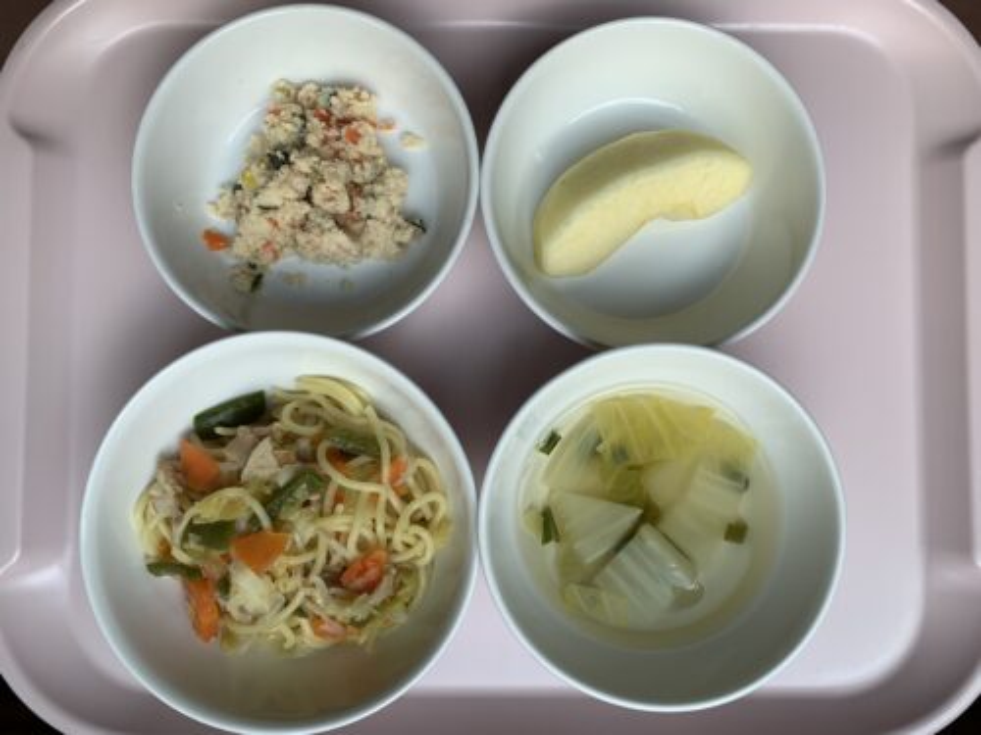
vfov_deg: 53.1
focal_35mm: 26
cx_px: 490
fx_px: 737
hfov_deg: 67.3
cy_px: 368
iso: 25
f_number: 1.8
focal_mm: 4.25
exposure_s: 1/307
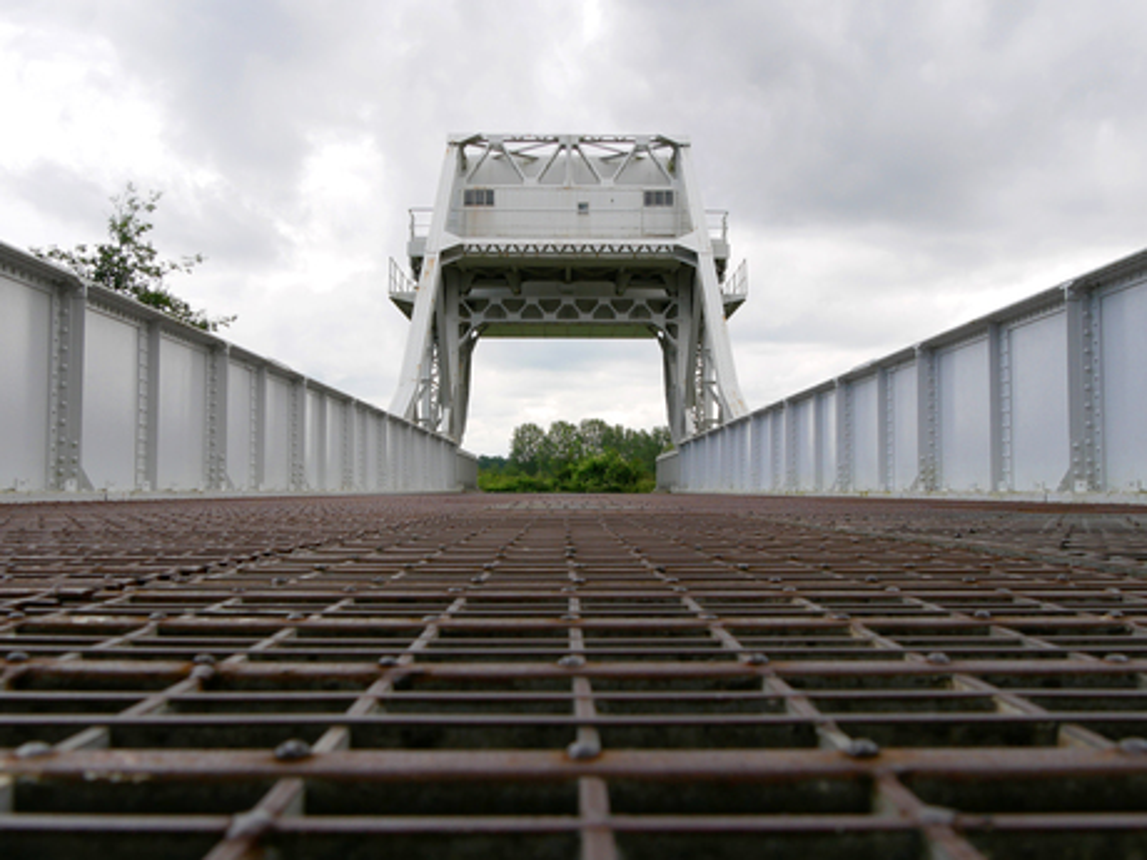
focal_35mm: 34
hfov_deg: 54.0
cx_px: 574
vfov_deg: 41.8
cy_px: 430
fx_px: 1127
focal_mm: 17
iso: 200
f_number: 7.1
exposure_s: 1/320
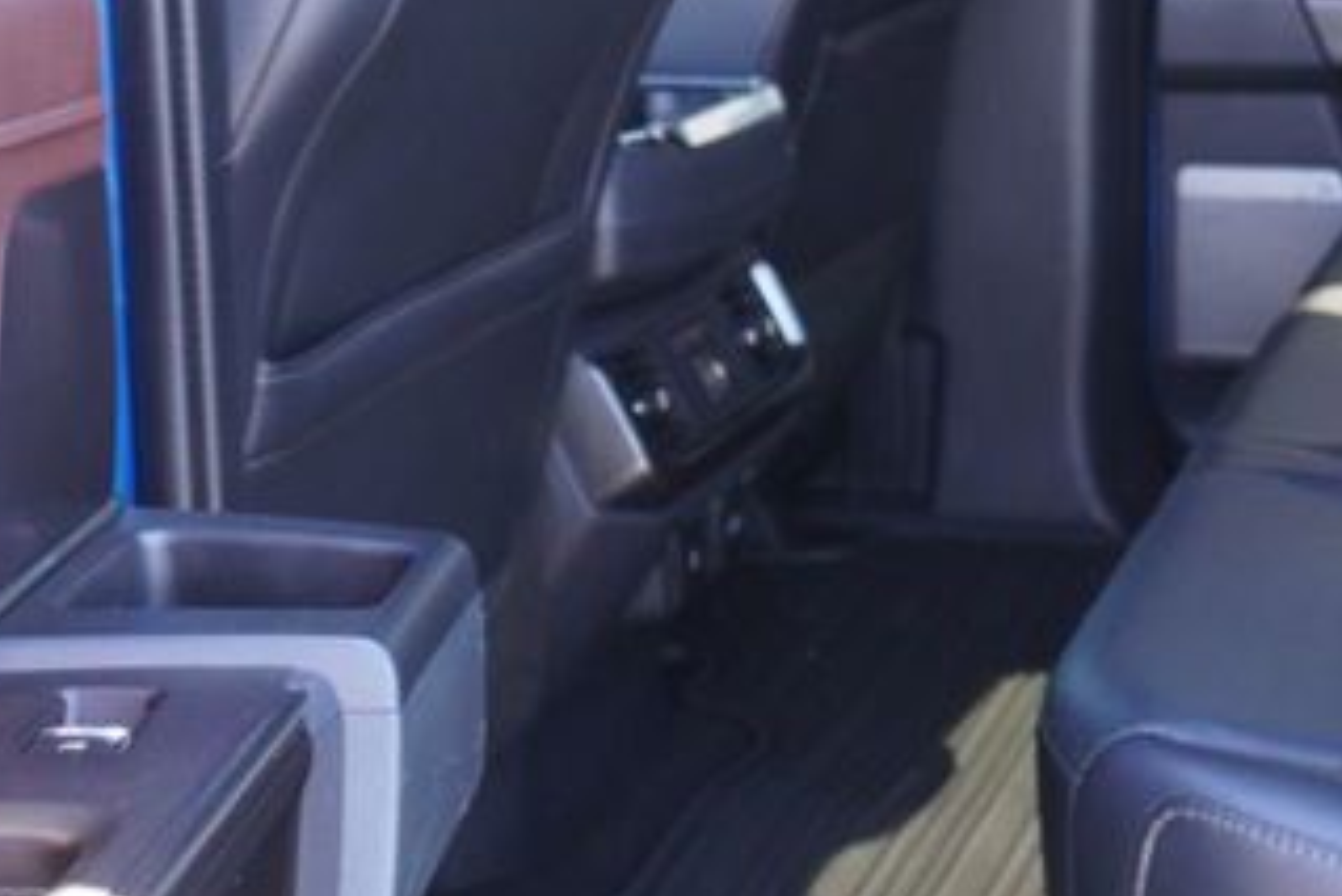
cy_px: 206
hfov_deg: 25.3
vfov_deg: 17.6
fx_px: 2872
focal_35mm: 77
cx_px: 1279
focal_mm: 16
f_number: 4
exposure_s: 1/60
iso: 400
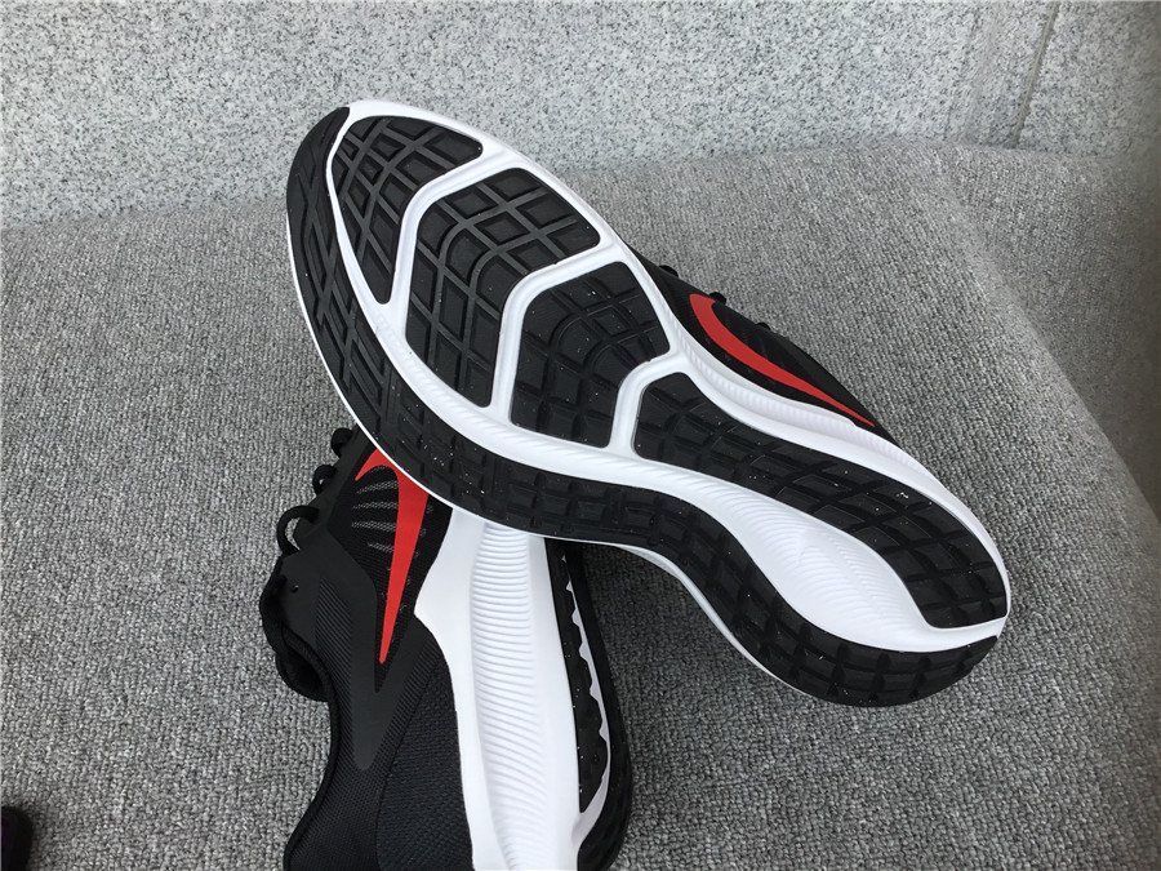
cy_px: 436
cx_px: 580
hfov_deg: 58.4
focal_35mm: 31
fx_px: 1040
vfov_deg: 45.4
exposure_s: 1/379
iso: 25
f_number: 2.4
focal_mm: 3.3
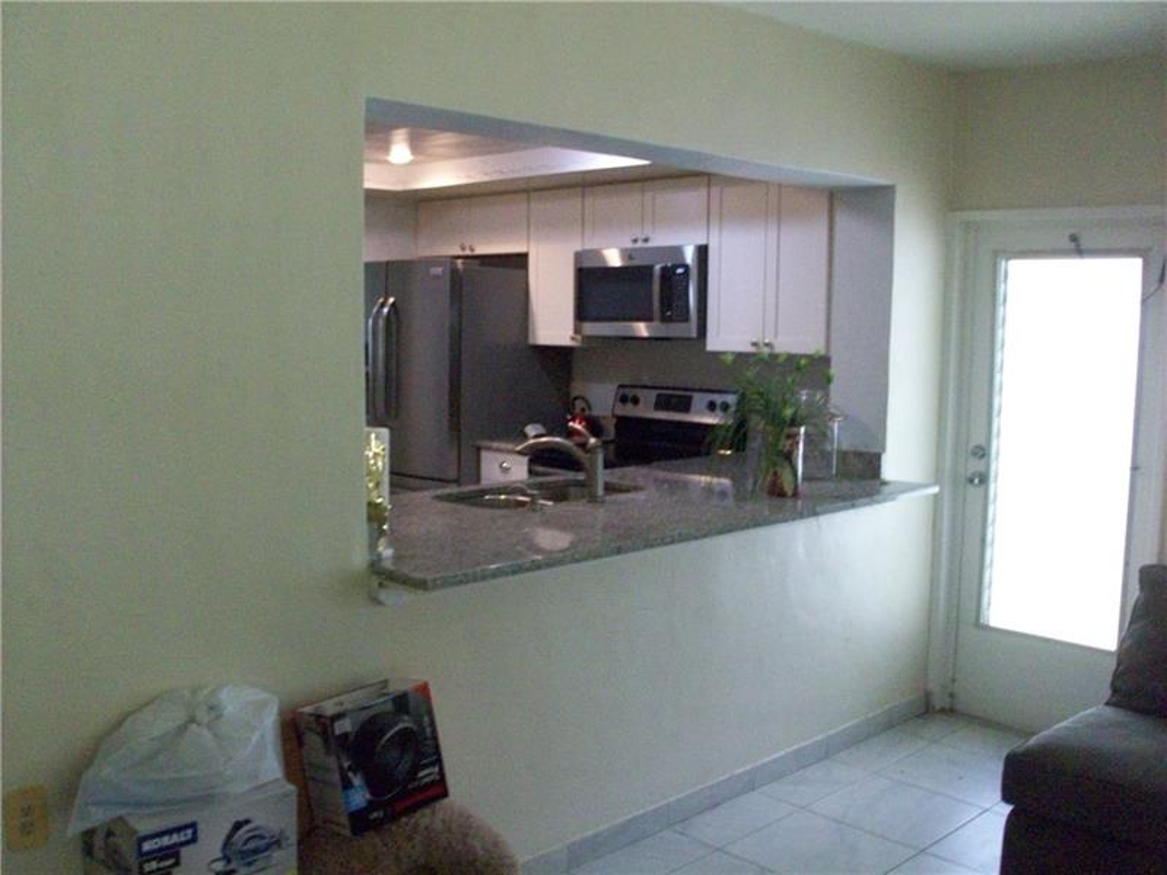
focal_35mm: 34
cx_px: 584
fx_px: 1146
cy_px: 438
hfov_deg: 54.0
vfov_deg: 41.8
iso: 347
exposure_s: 1/64
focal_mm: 5.7
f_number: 2.8
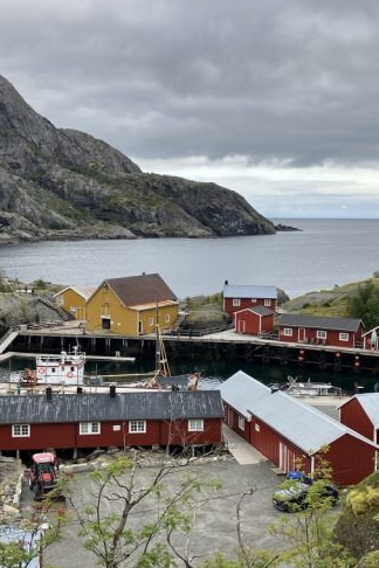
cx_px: 171
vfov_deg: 42.7
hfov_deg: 29.2
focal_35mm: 46
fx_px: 726
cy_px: 303
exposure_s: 1/552
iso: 32
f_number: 1.8
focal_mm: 4
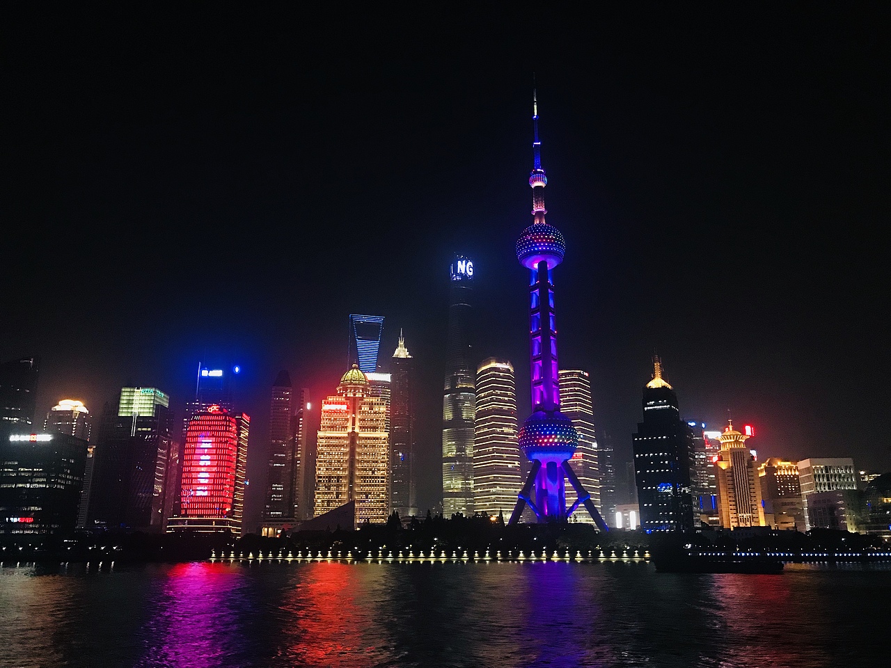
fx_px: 721
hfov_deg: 63.4
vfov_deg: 49.7
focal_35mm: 28
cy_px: 334
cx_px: 446
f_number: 1.8
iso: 80
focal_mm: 3.99
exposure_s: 1/8
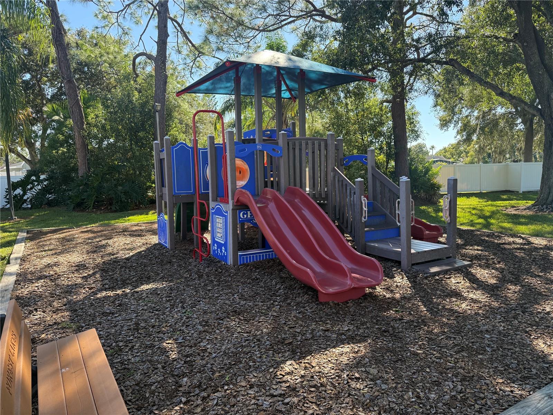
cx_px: 276
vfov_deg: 56.8
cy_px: 208
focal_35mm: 24
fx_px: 383
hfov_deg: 71.6
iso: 100
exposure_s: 1/728
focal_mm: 6.76
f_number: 1.78
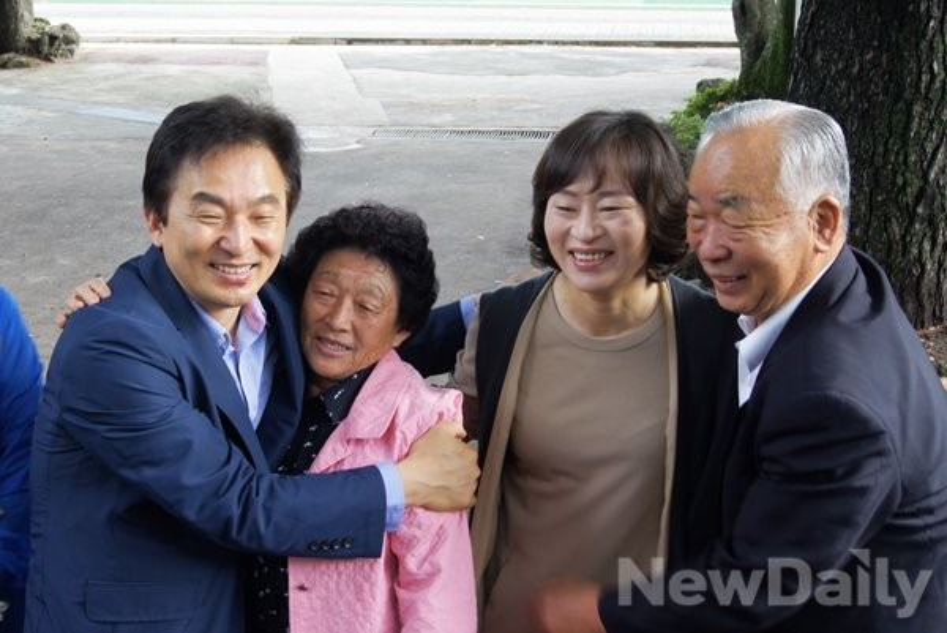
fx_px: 1106
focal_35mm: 42
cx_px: 474
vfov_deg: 31.9
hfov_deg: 46.4
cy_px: 316
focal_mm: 28
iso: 400
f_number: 9
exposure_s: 1/100
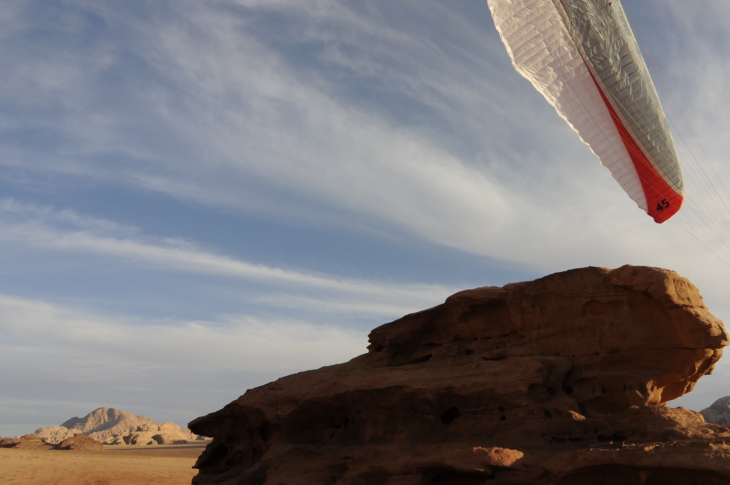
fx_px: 587
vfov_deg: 44.7
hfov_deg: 62.7
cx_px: 463
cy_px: 206
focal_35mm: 29
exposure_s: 1/400
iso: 200
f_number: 8
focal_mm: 12
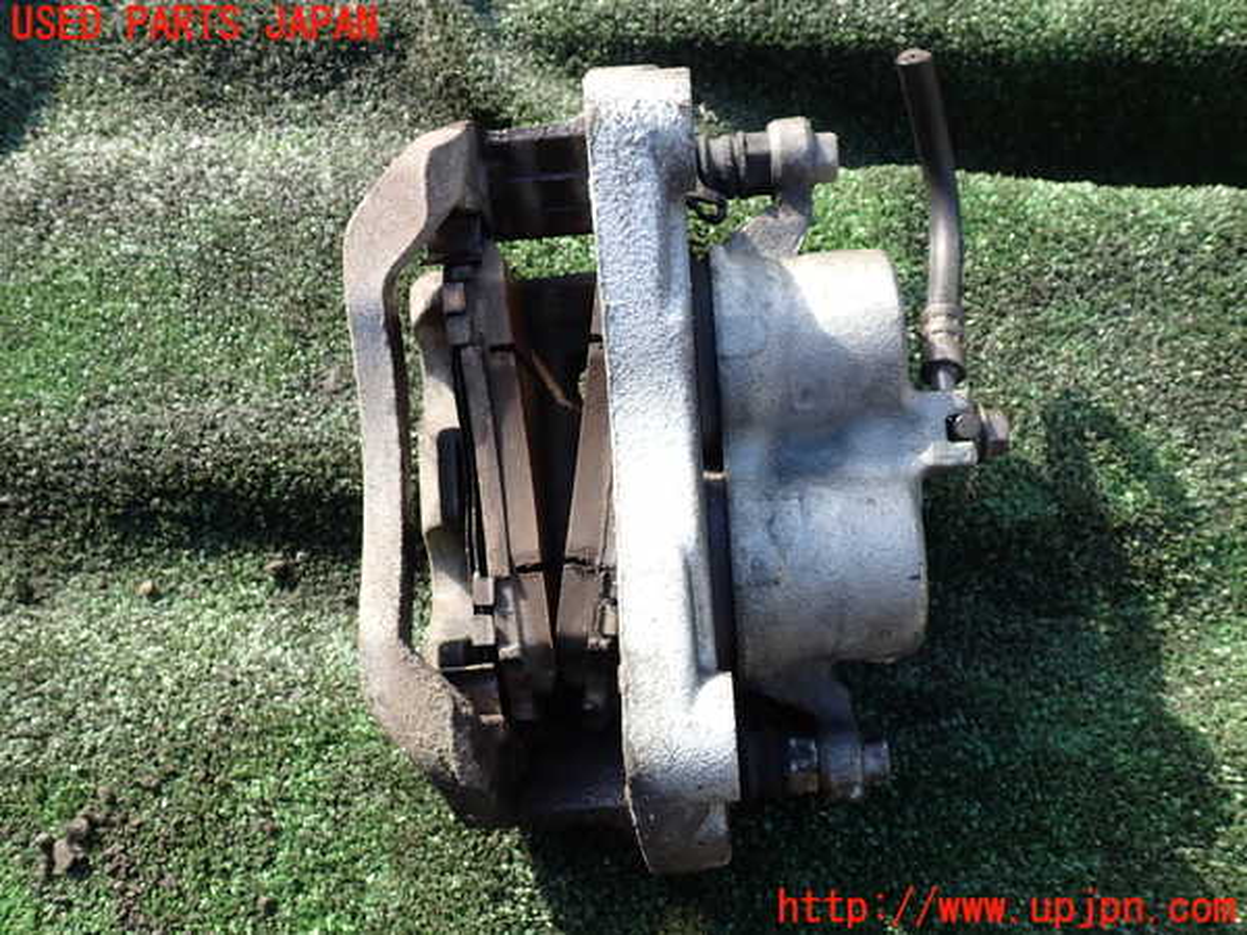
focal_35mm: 30
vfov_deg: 46.8
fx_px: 1081
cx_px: 624
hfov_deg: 60.0
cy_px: 468
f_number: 3.2
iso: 100
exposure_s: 1/200
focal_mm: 5.4
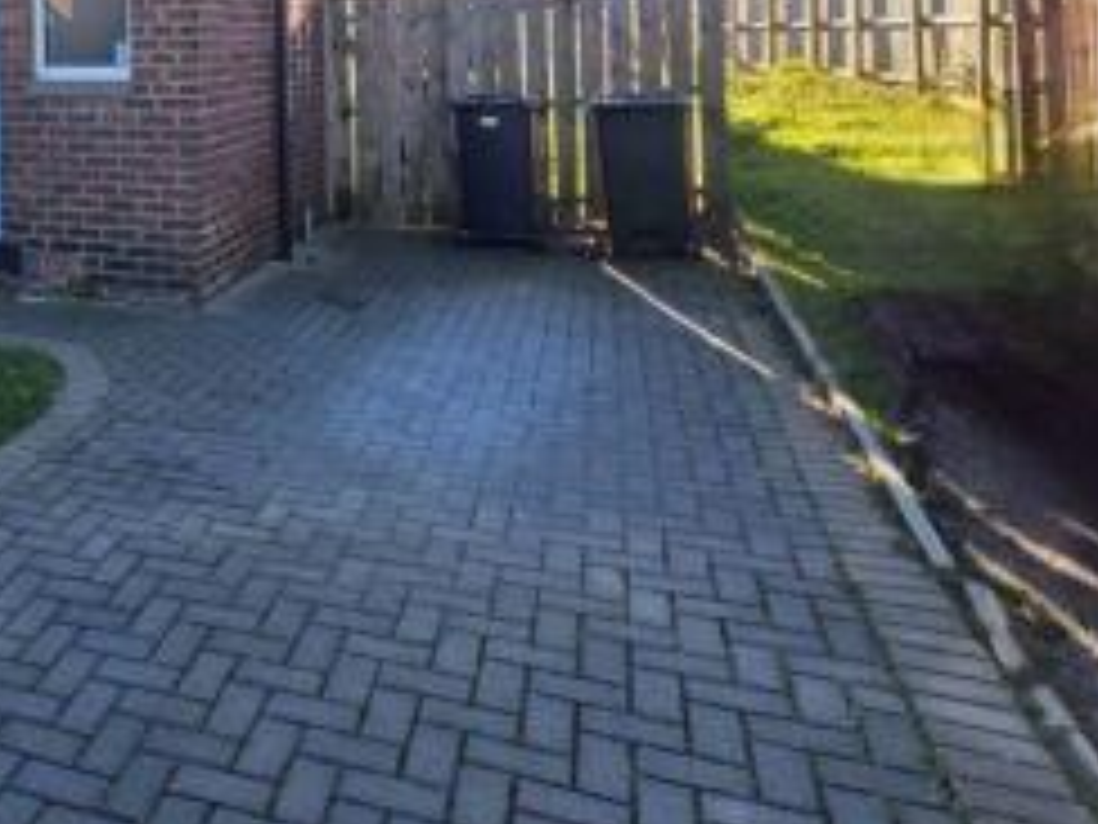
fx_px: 983
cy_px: 25
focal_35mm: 31
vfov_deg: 40.5
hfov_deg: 49.8
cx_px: 52
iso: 40
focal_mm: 2.2
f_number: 1.9
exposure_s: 1/556
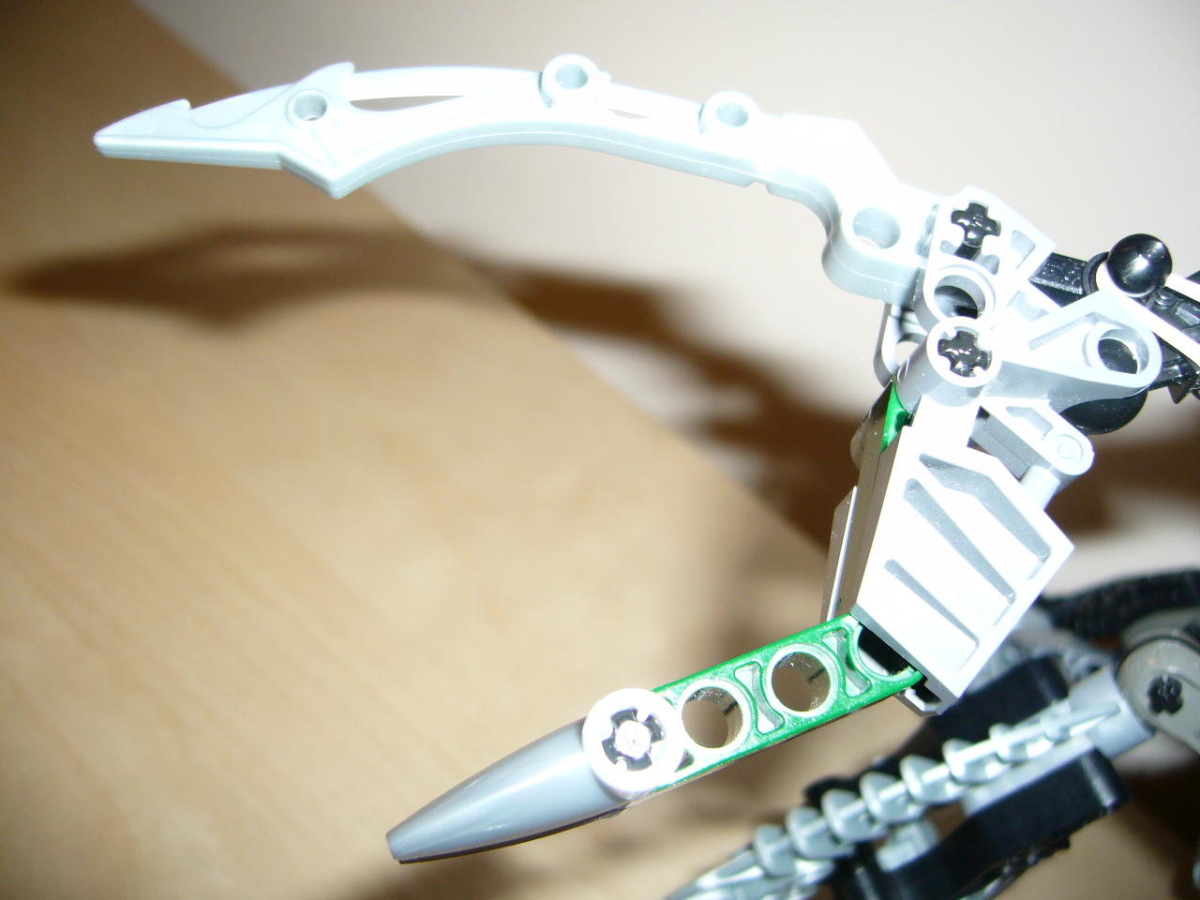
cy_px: 450
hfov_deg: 52.6
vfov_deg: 40.7
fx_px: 1213
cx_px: 600
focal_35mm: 35
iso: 100
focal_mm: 5.8
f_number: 2.8
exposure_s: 1/30
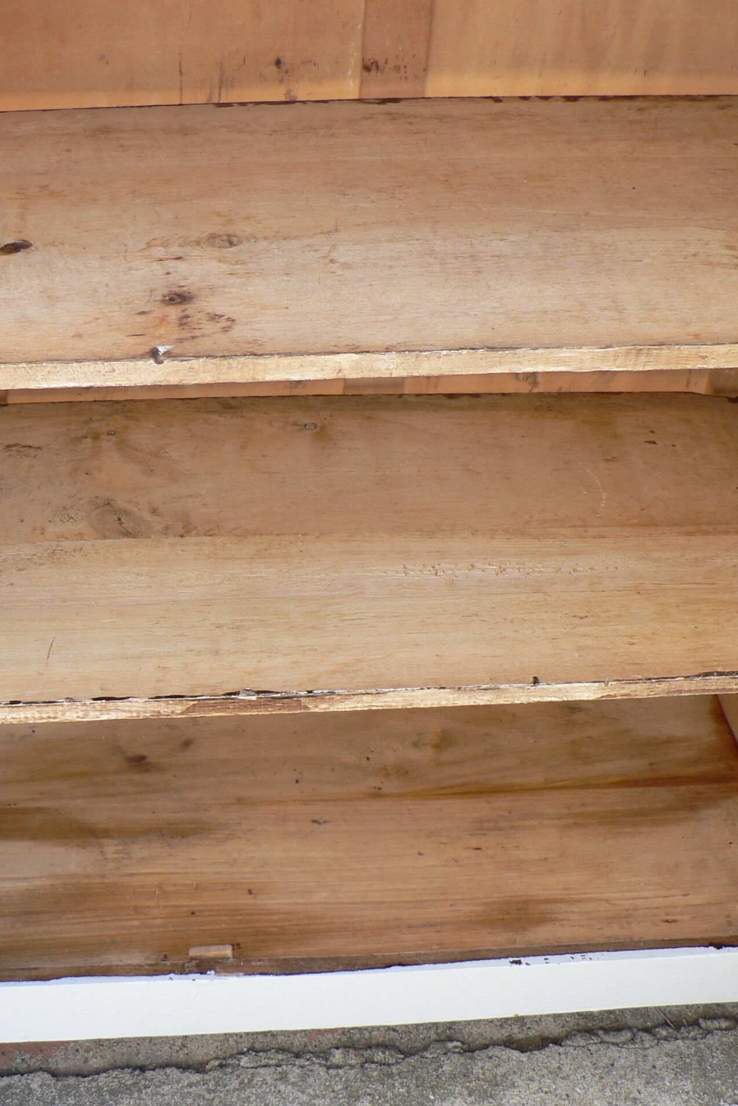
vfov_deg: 39.6
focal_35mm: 50
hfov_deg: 26.6
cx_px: 186
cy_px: 553
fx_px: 1537
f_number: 2.8
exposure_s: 1/100
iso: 80
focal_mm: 6
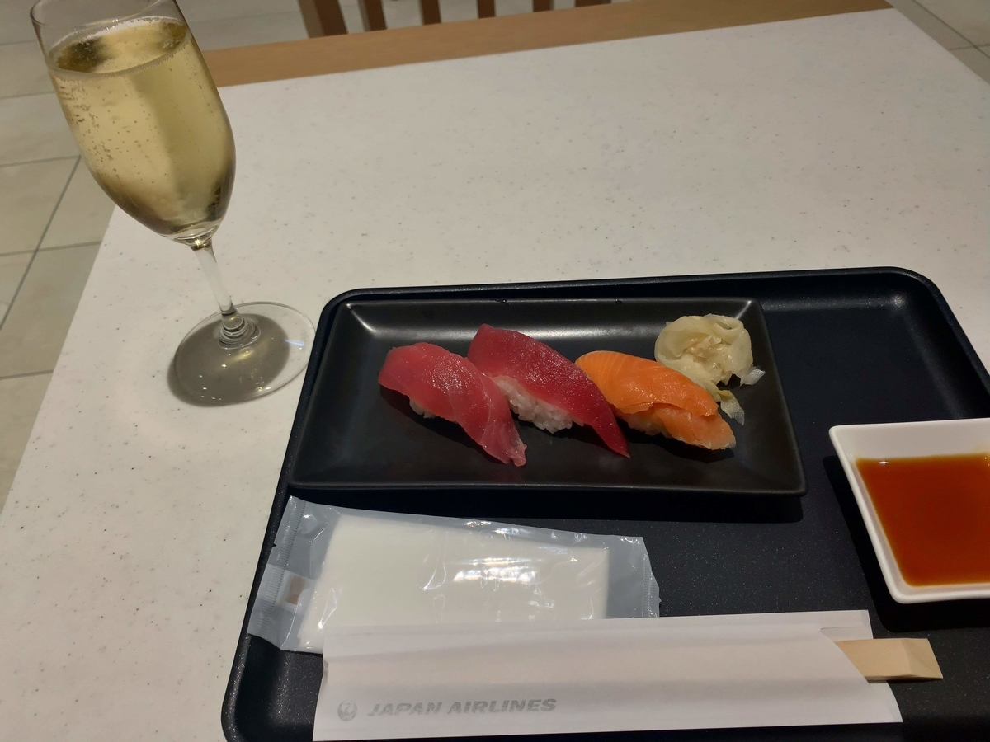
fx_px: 744
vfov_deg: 53.1
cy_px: 371
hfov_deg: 67.3
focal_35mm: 26
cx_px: 495
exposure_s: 1/120
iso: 25
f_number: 1.8
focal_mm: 4.25
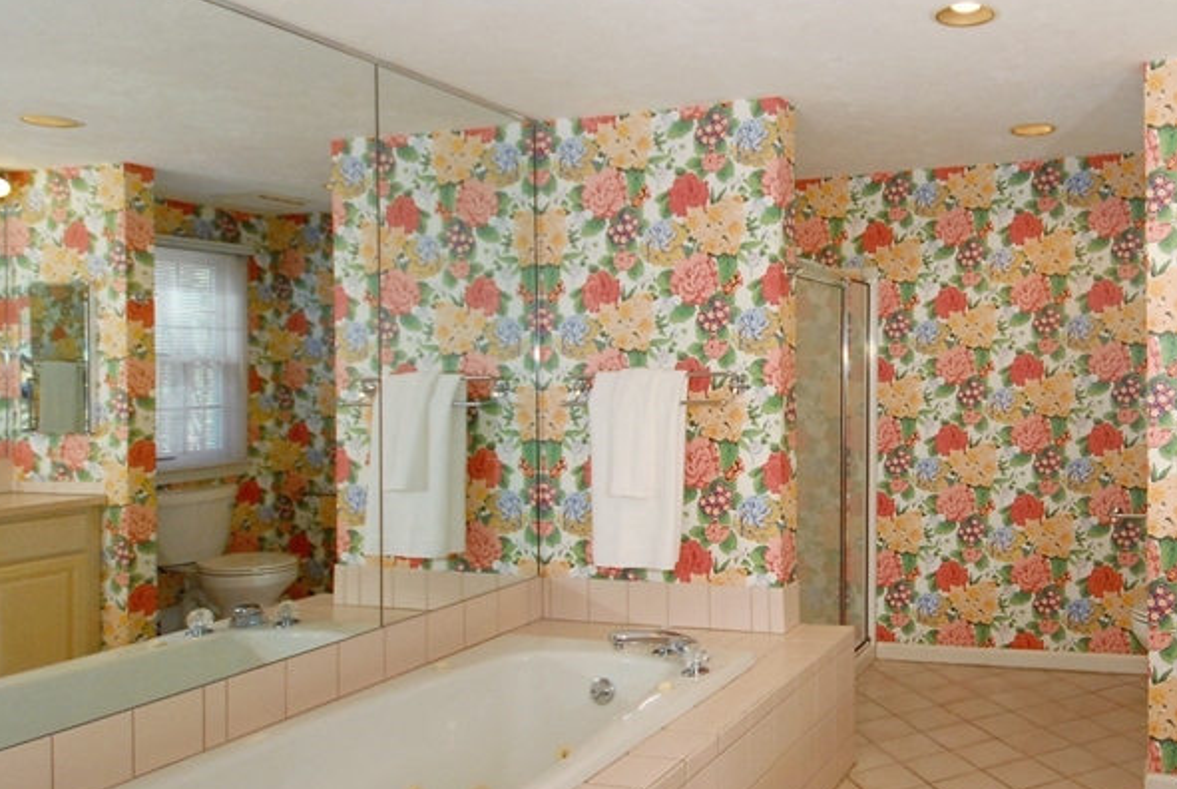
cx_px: 932
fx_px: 851
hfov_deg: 63.6
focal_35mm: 26
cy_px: 416
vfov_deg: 49.7
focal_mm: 10
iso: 500
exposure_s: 1/100
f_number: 4
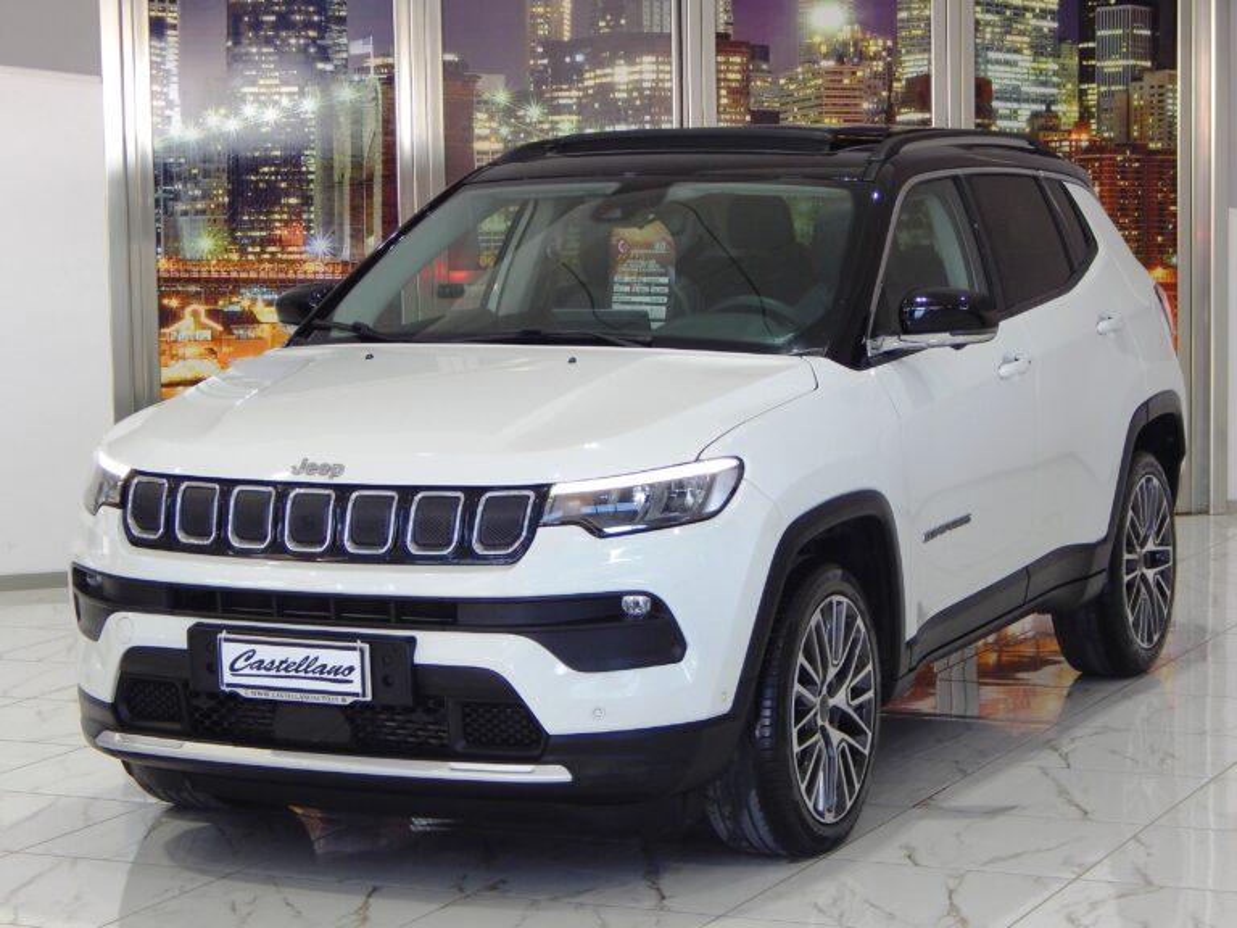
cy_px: 464
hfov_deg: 21.1
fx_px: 3323
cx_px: 618
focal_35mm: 93
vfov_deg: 15.9
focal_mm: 16.6
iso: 180
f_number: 4.4
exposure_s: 1/30
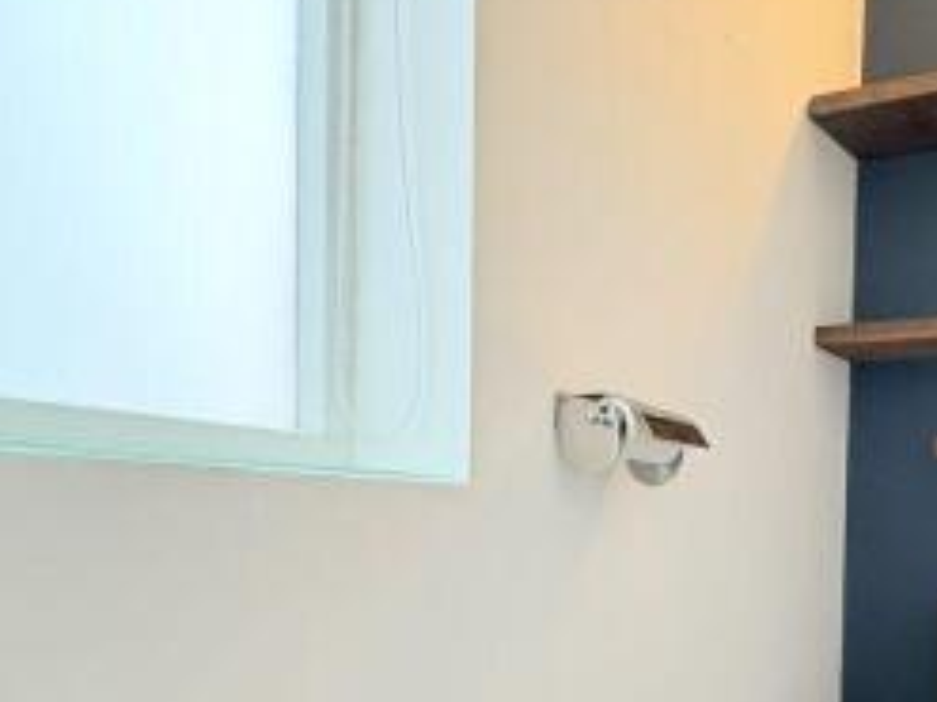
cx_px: 799
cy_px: 590
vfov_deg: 40.6
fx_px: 893
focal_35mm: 33
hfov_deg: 50.6
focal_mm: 2.22
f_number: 2.2
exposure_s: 1/50
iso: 320
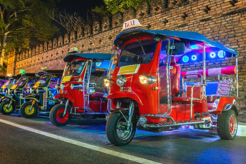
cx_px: 122
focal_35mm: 28
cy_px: 76
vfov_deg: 46.4
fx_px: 191
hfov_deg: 65.5
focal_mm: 26
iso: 100
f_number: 6.3
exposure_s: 4
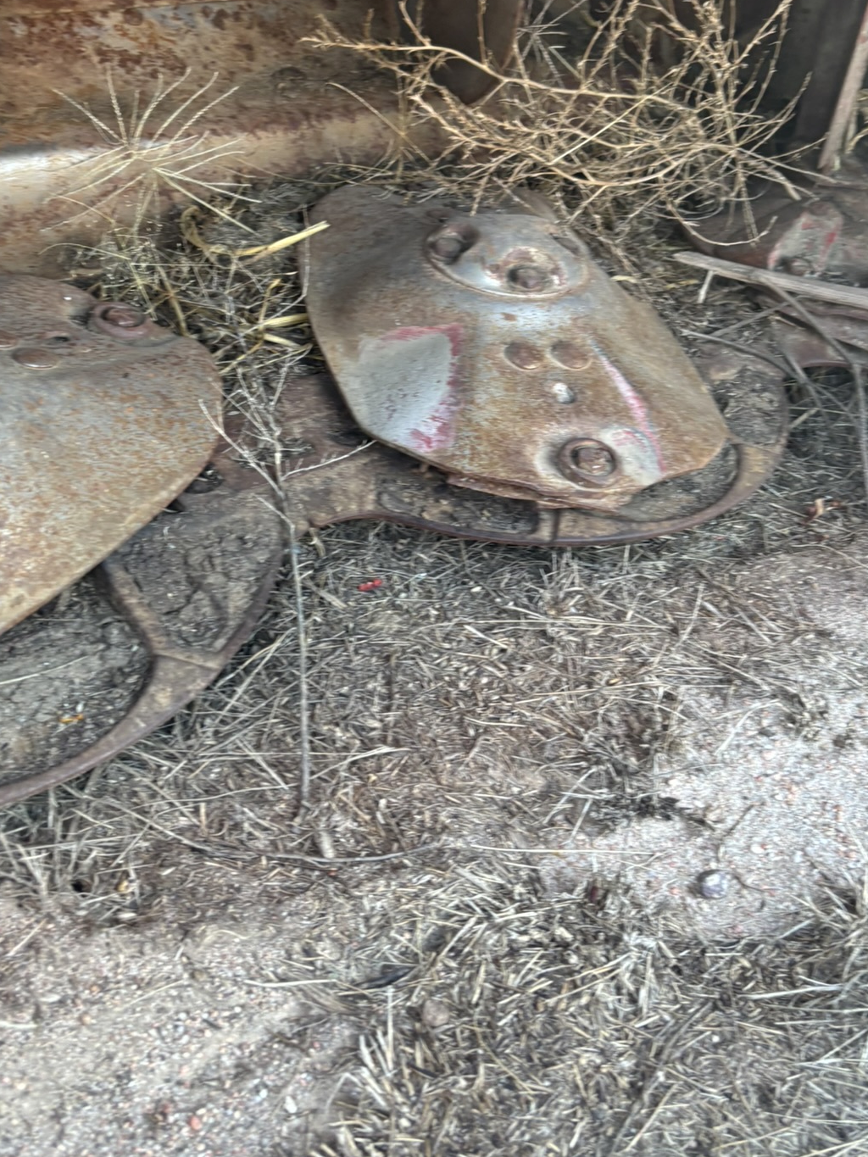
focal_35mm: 39
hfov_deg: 36.8
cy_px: 381
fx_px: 1304
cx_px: 422
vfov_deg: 47.1
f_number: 1.6
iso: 125
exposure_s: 1/65
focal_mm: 5.96
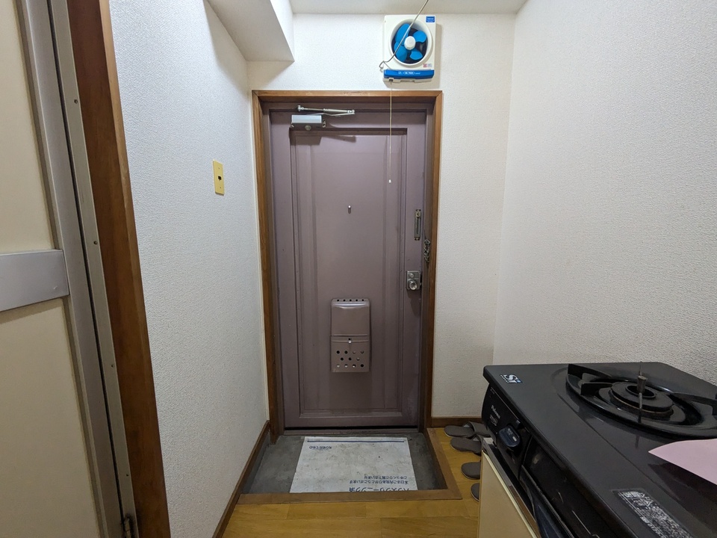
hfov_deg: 102.1
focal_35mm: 14
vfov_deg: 85.7
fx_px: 290
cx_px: 358
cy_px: 269
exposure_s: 1/50
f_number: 2.2
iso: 381
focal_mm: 1.83
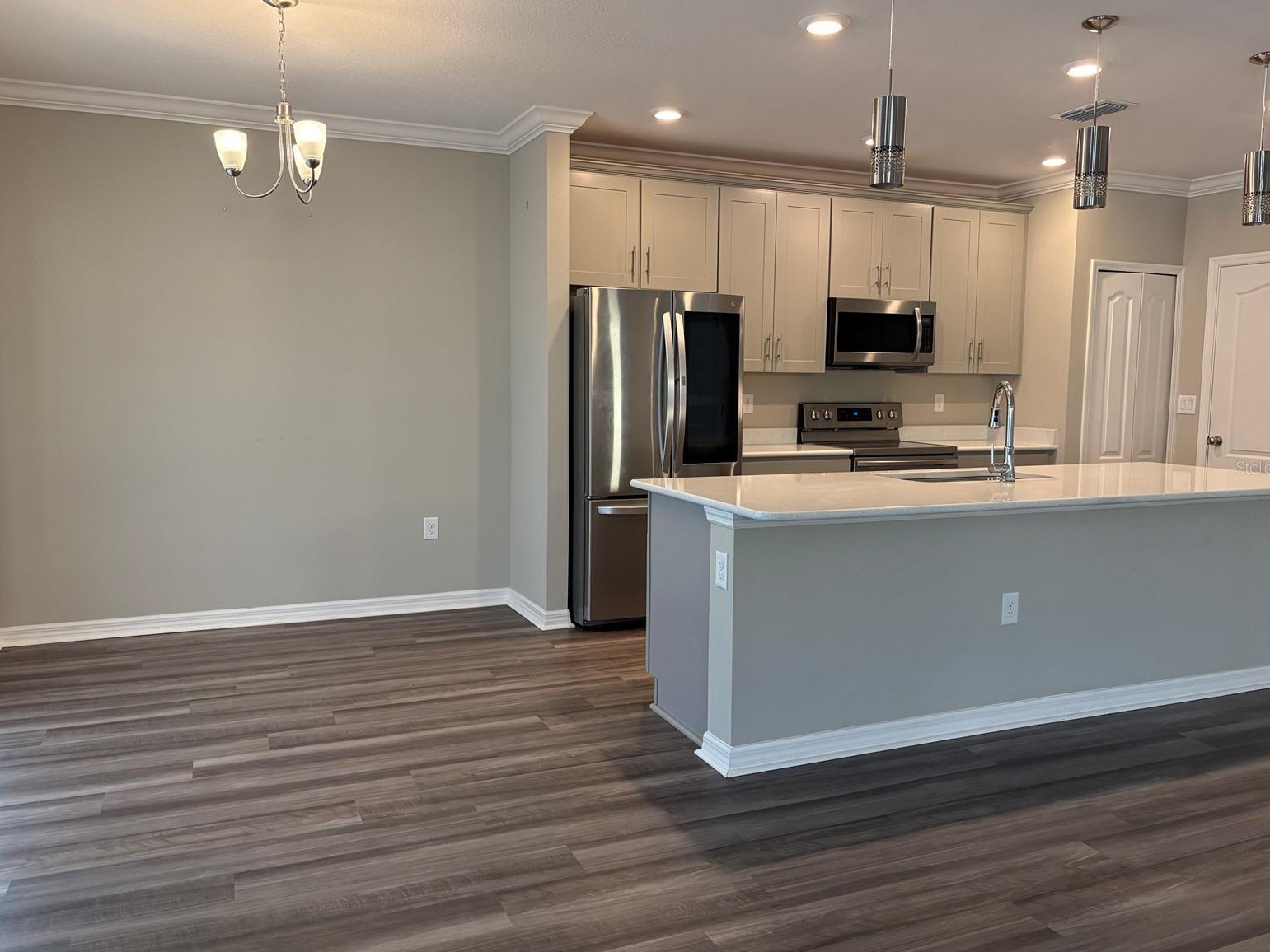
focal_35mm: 27
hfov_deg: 65.3
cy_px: 467
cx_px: 654
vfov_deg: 51.4
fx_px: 991
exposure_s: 1/120
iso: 200
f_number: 1.6
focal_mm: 5.96
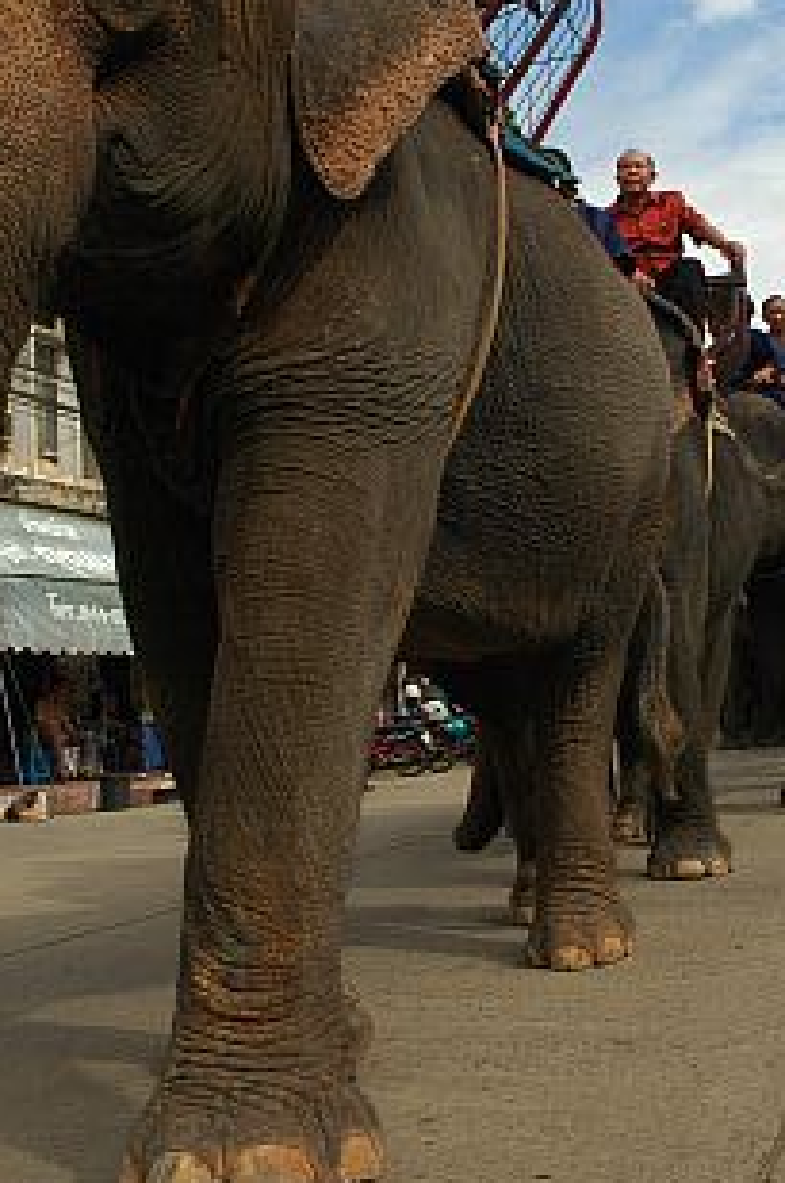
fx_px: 1378
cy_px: 582
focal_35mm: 42
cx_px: 481
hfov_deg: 31.7
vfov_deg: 46.5
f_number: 9.5
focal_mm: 18
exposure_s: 1/250
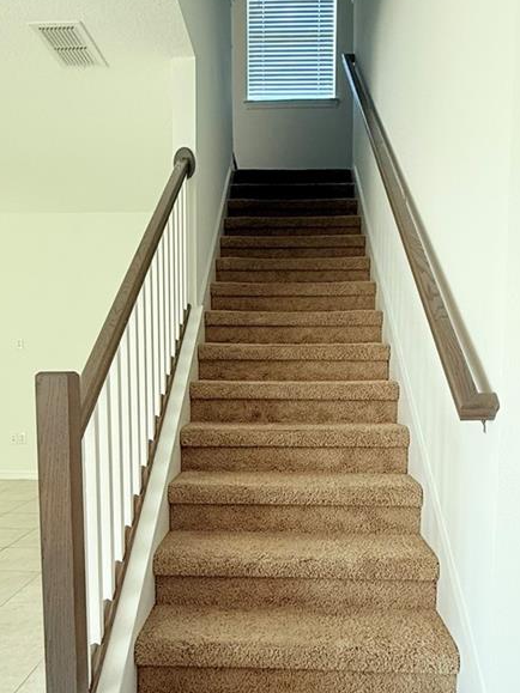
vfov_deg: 61.2
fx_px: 581
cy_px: 415
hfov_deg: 48.2
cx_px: 261
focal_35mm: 29
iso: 160
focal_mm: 2.22
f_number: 2.2
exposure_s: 1/99
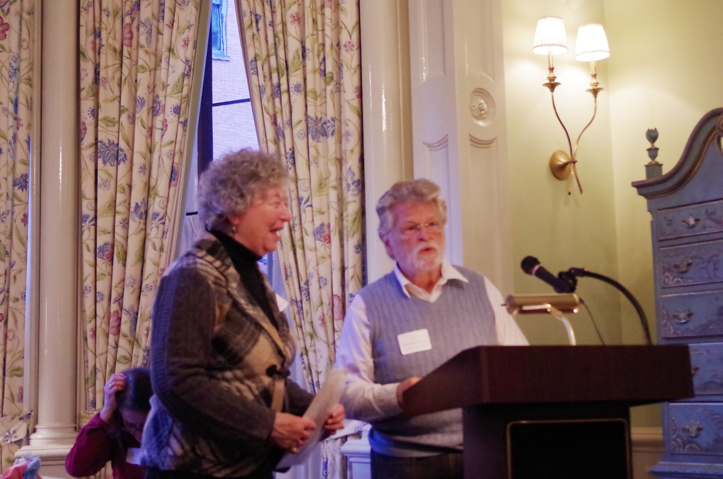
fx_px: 1142
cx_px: 362
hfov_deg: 35.1
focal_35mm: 57
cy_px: 240
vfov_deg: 23.7
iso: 3200
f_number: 4.5
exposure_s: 1/80
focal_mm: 37.5
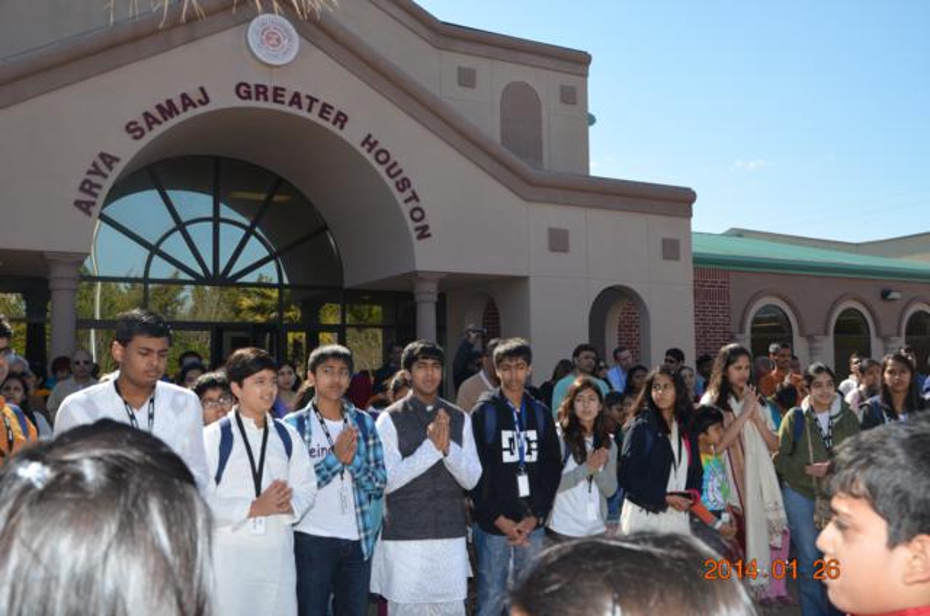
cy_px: 308
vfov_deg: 39.8
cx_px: 465
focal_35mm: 33
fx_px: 851
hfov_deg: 57.3
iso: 100
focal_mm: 22
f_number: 6.3
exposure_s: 1/200
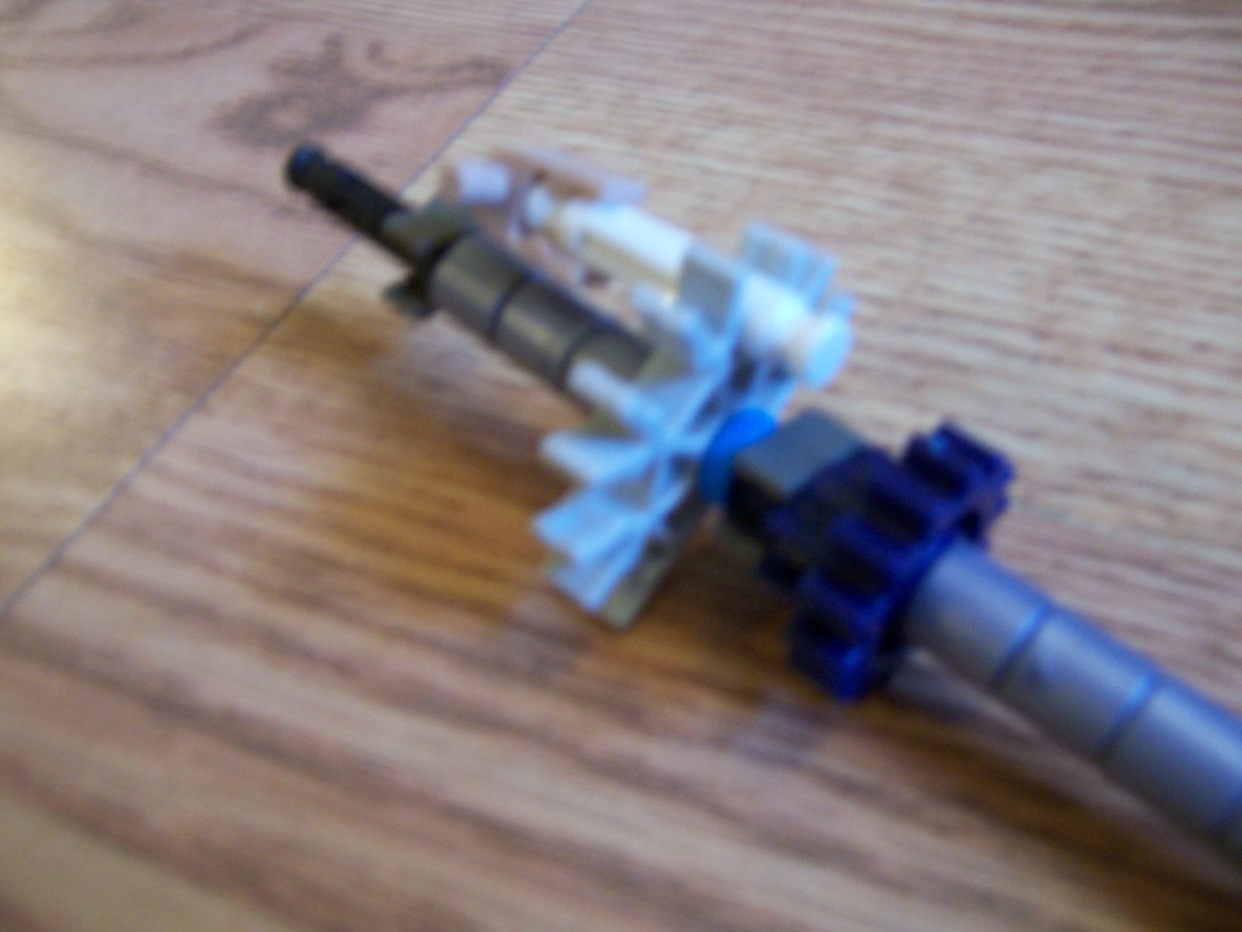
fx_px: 1184
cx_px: 621
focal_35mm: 33
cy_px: 466
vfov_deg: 42.9
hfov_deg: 55.4
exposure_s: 1/10
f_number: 3.4
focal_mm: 5.5
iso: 140
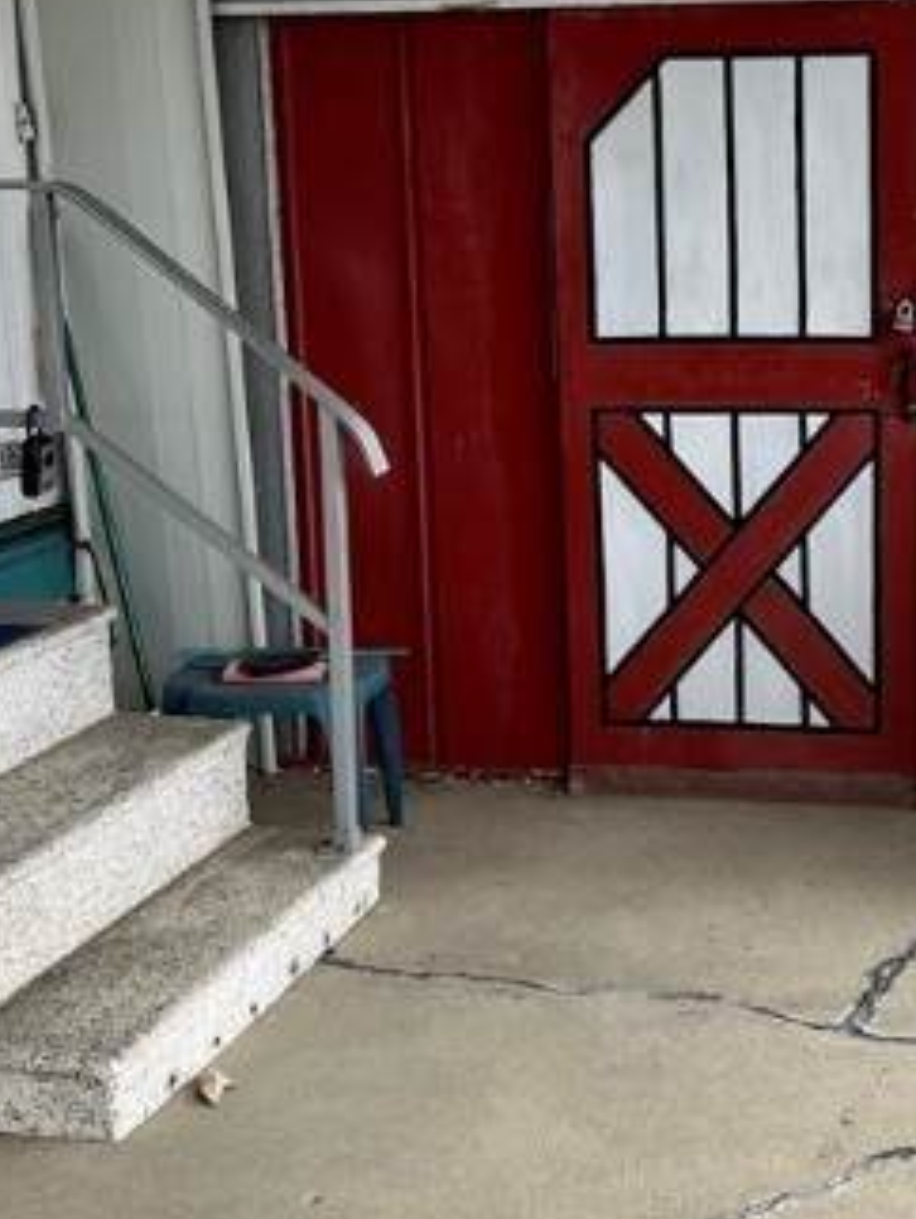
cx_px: 738
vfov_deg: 31.2
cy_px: 553
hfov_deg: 23.3
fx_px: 2185
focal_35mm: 62
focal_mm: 5.7
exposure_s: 1/124
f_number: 1.5
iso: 32
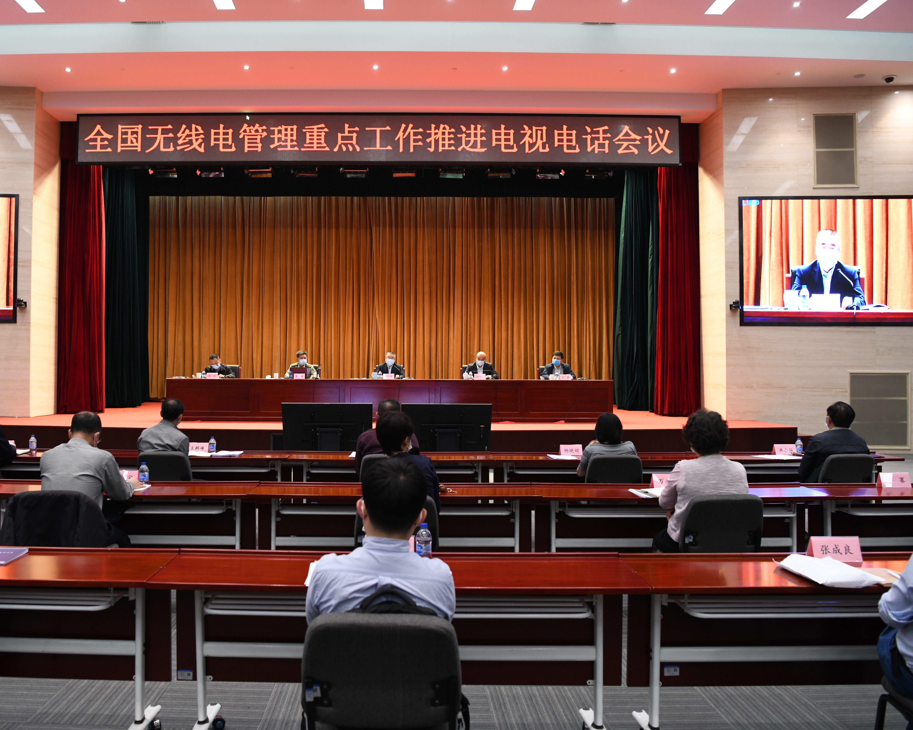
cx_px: 386
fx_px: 757
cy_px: 366
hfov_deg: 61.9
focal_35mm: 28
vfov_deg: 51.5
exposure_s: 1/60
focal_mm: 24
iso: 1600
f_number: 4
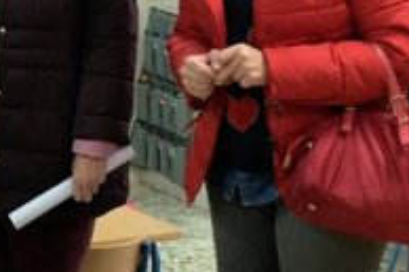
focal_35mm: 96
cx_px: -23
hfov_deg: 20.4
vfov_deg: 13.7
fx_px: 1090
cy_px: -74
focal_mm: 18
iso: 800
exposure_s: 1/30
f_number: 4
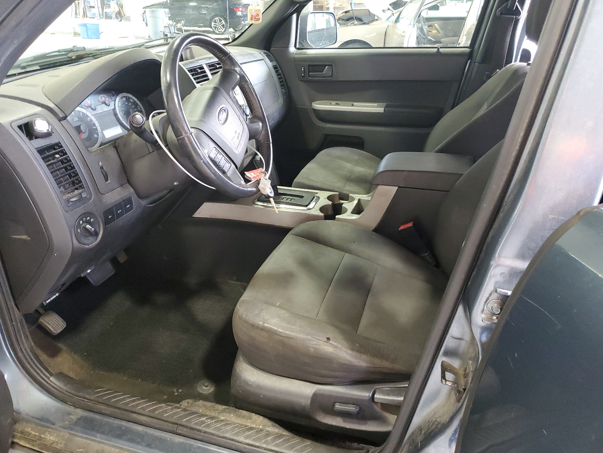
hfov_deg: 67.3
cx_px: 302
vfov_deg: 53.1
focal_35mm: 26
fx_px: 453
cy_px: 226
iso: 351
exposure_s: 1/30
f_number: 1.5
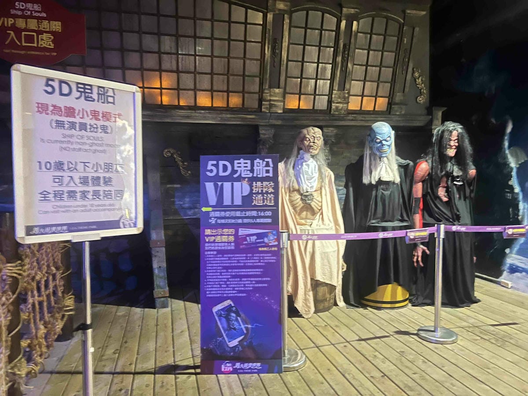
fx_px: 397
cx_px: 264
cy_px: 198
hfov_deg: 67.3
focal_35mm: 26
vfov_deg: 53.1
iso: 1600
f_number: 1.5
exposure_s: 1/15
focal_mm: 5.7
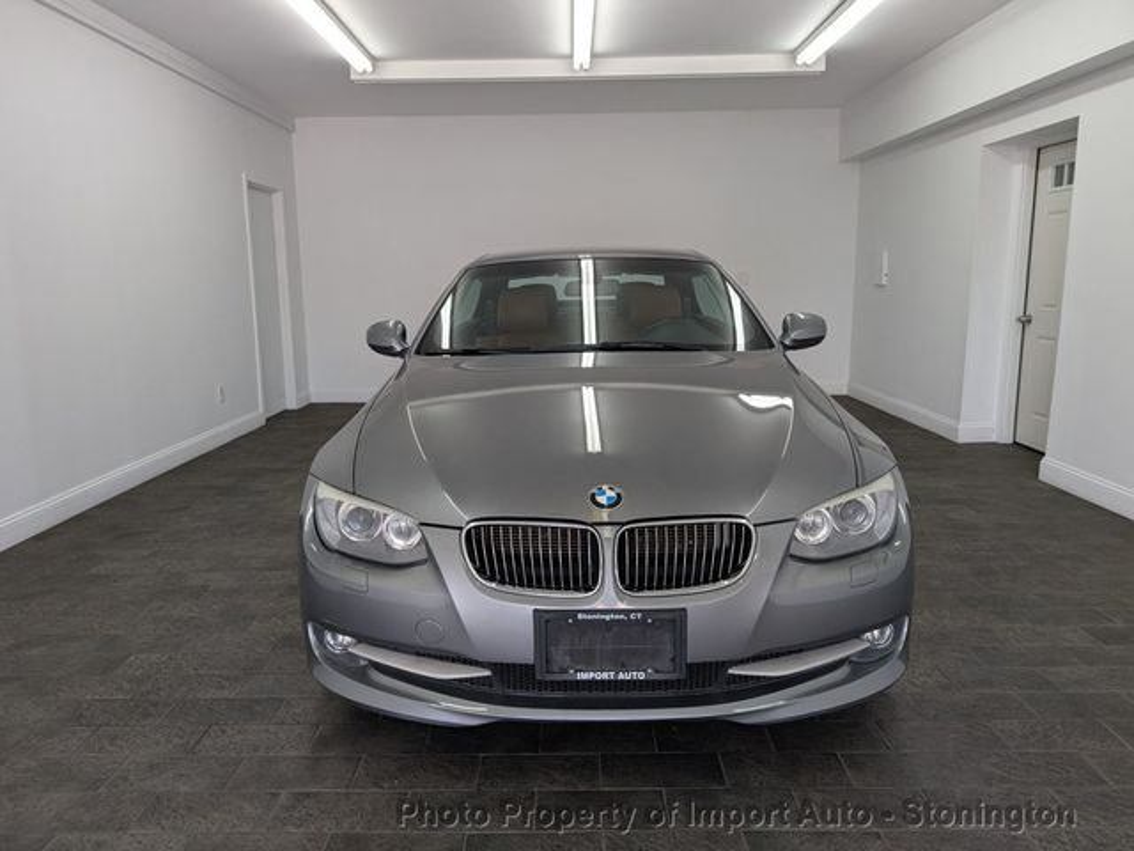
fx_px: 786
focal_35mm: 24
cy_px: 426
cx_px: 567
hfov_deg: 71.6
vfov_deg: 56.8
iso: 71
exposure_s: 1/120
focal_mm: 6.9
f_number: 1.68
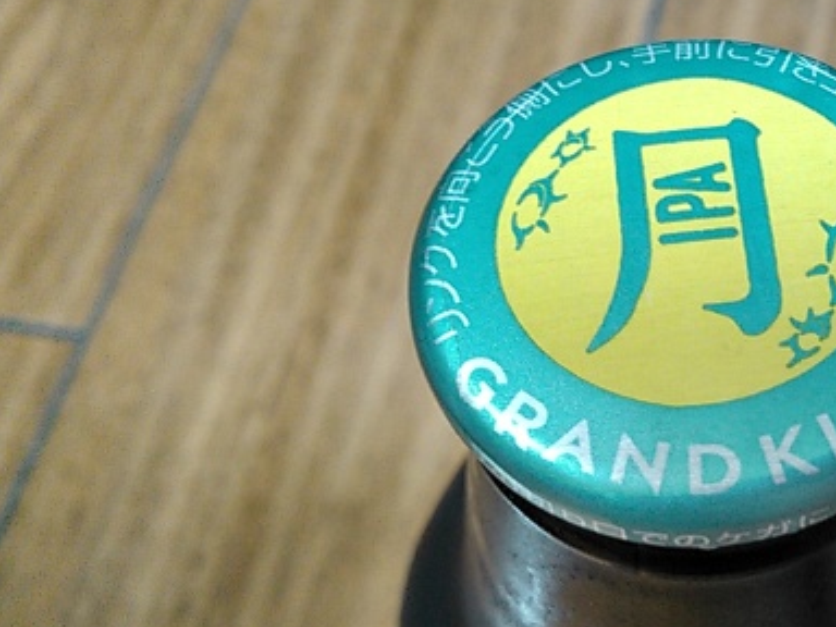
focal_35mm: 50
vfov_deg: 29.1
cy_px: 279
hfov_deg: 36.6
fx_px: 1208
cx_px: 694
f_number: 2.4
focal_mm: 4
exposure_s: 1/16.7
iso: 500
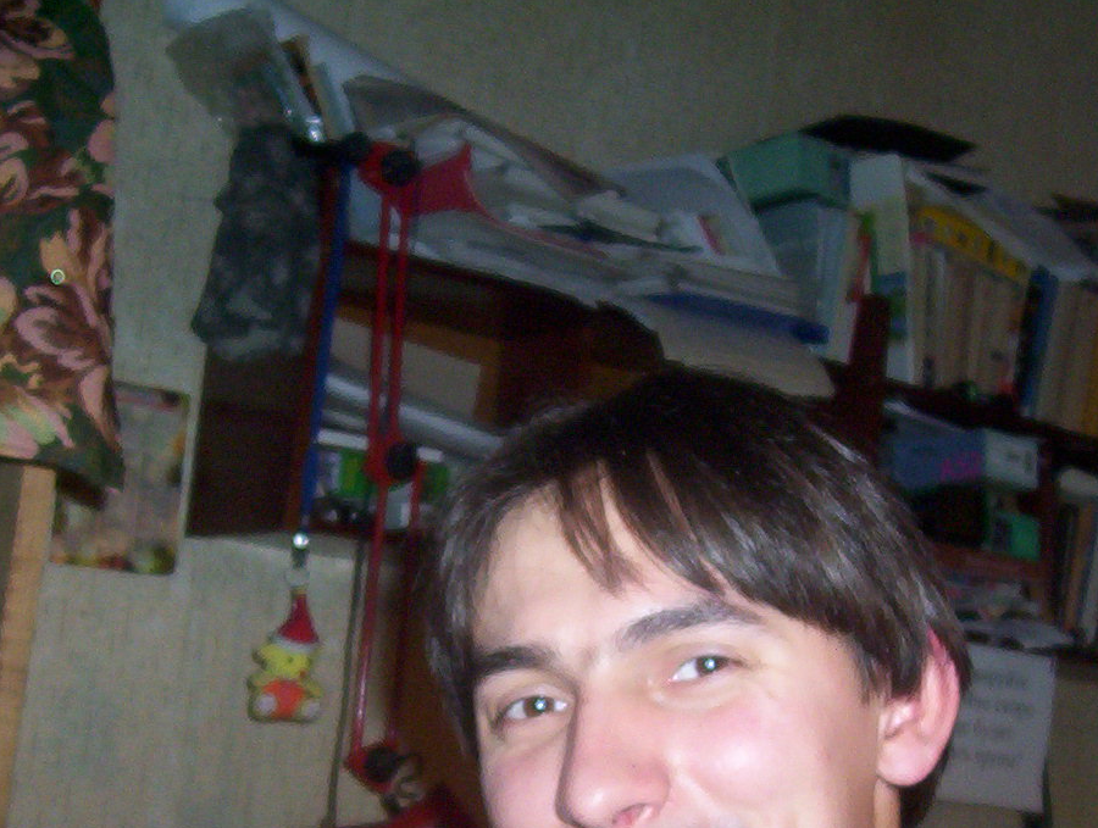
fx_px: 2479
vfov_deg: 18.7
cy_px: 727
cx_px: 681
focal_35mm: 78
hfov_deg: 24.9
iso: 140
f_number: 2.73
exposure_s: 1/60
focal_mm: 5.77
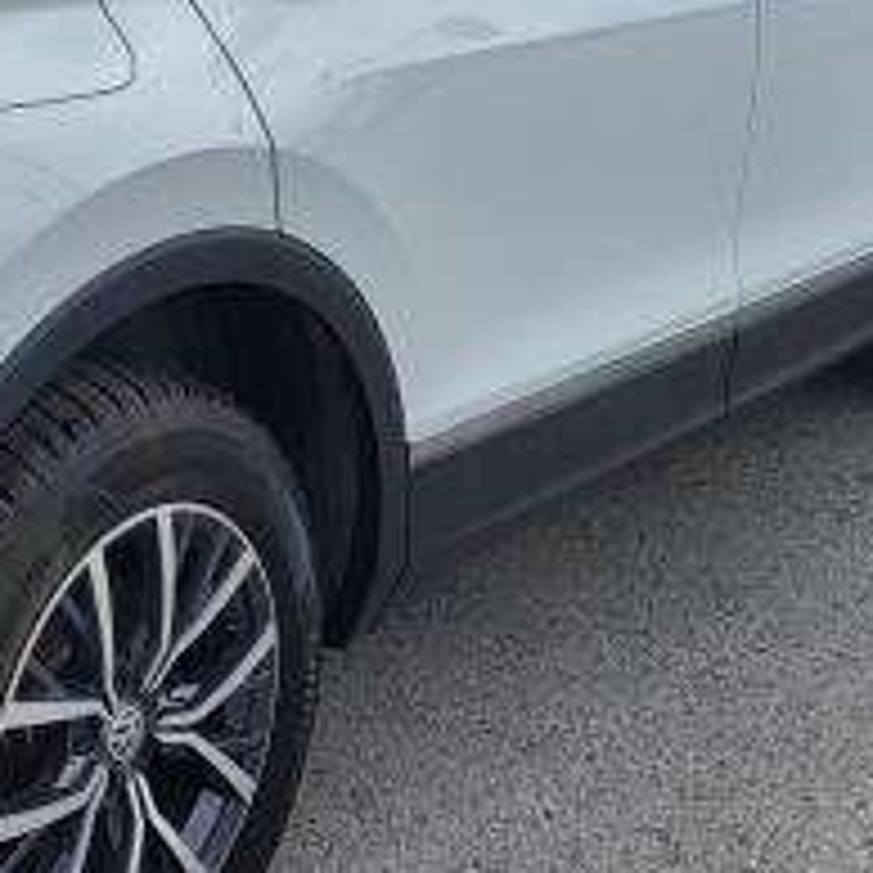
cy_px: 274
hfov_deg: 21.1
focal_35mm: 76
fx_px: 2168
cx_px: -194
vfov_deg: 22.6
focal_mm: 5.4
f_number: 1.8
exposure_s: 1/1606
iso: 40
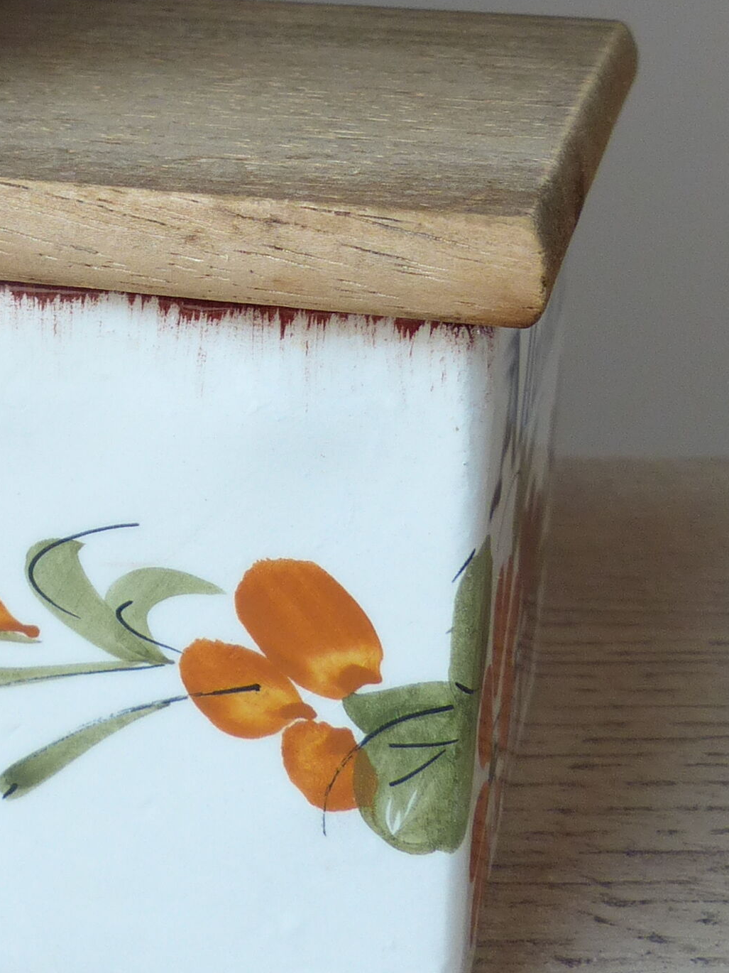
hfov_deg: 19.6
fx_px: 2050
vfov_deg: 26.2
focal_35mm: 73
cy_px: 183
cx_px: 16
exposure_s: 1/60
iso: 125
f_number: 2.8
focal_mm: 4.5
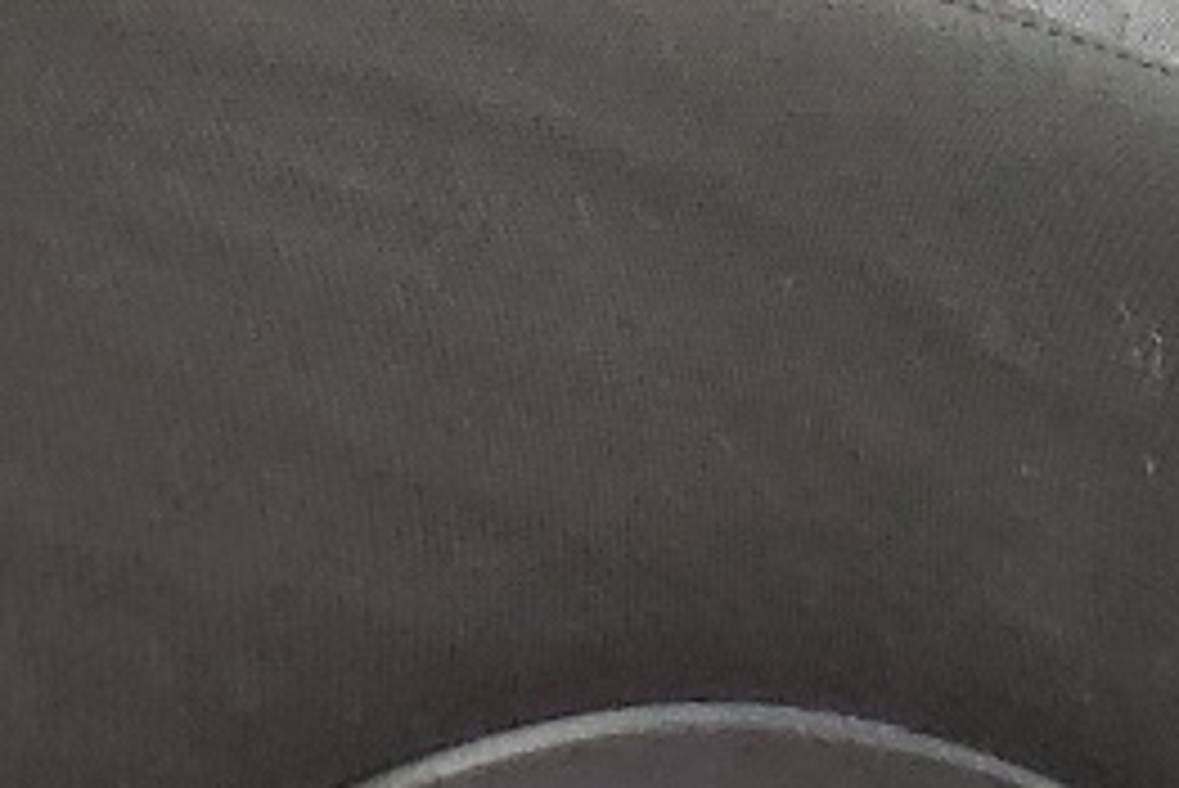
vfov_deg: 7.9
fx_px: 5407
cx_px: 2768
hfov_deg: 10.7
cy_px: -950
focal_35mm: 165
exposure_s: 1/143
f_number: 1.5
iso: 50
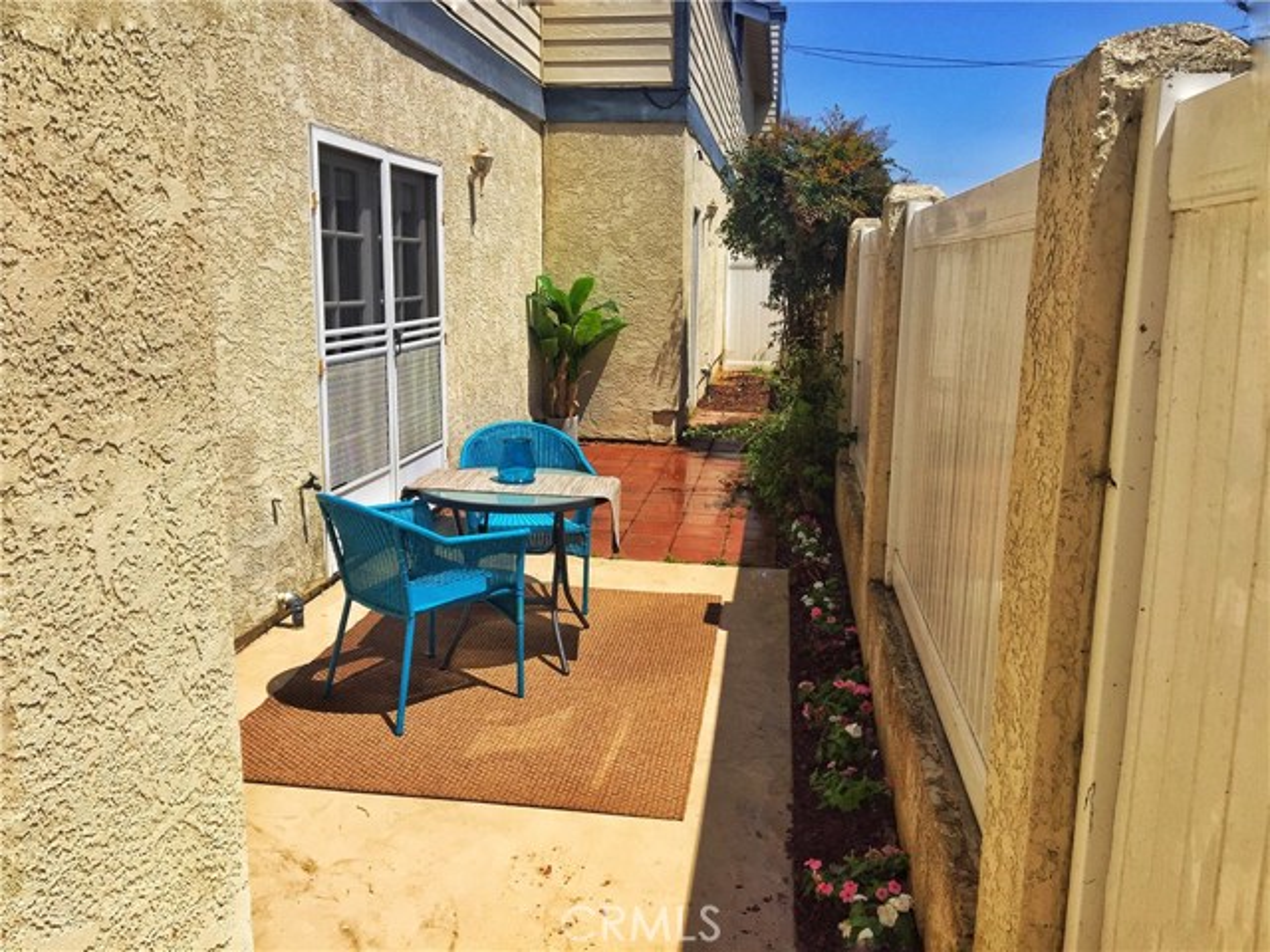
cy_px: 476
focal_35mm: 29
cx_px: 635
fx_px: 1064
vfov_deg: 48.2
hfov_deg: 61.7
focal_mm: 4.15
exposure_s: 1/3300
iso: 32
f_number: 2.2
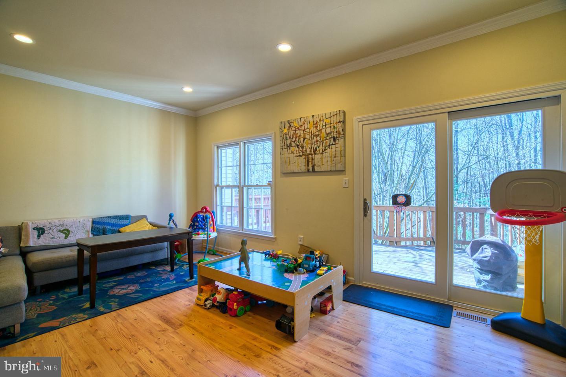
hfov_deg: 96.7
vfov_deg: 73.7
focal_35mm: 16
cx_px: 283
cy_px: 188
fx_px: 252
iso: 250
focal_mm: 16
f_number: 6.3
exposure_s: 1/160
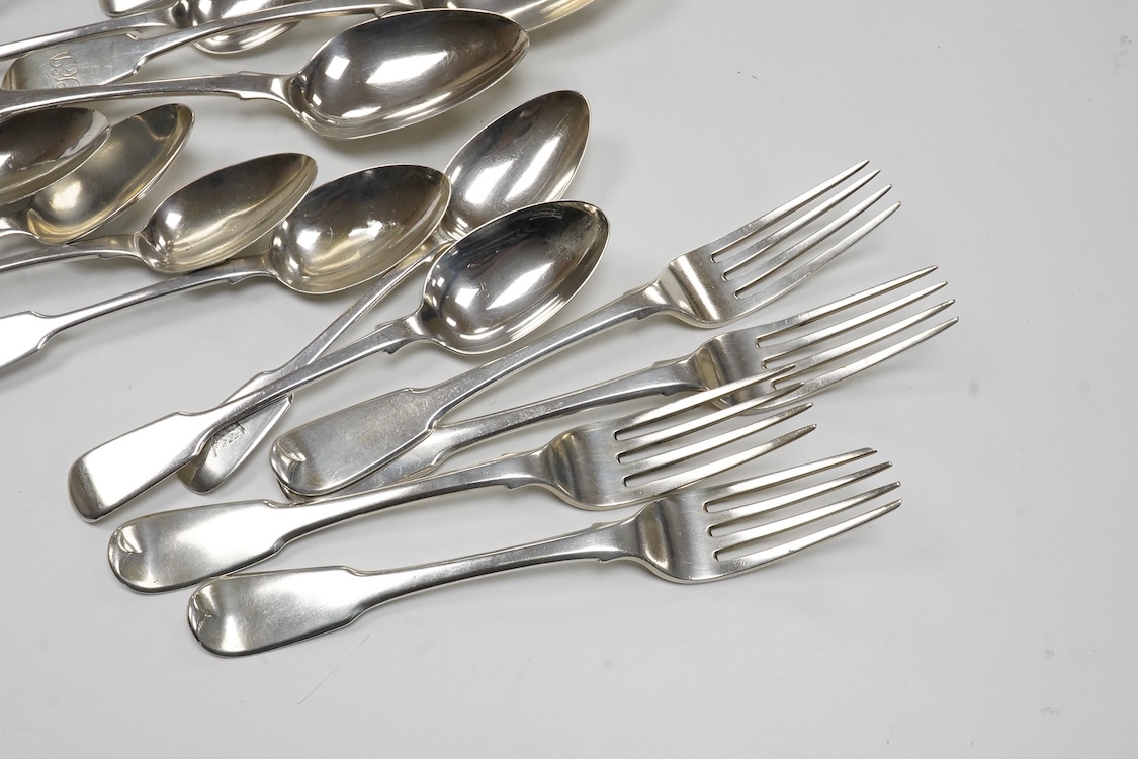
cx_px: 569
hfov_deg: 43.6
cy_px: 380
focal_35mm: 45
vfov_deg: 29.9
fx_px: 1422
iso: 2500
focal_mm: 30
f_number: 20
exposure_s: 1/125
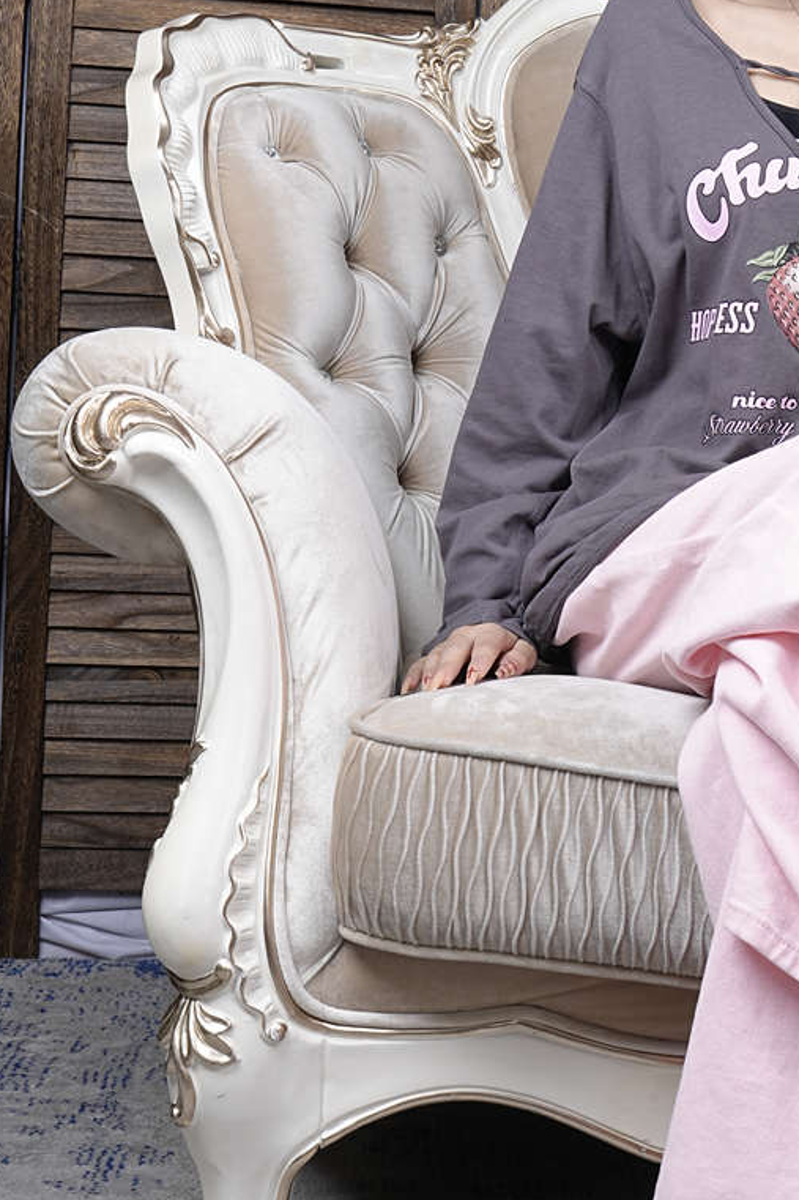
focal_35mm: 71
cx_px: 860
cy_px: 442
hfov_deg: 18.5
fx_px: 2365
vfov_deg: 28.3
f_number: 13
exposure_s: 1/80
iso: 100
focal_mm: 30
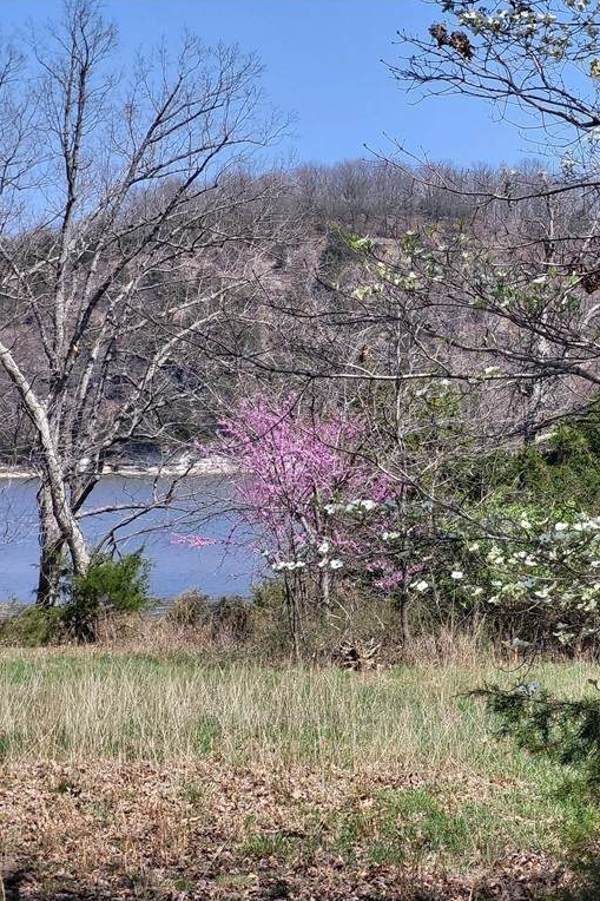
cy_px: 450
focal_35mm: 106
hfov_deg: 12.8
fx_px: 2651
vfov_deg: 19.3
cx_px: 583
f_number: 2.4
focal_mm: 7.12
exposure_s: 1/697
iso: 25
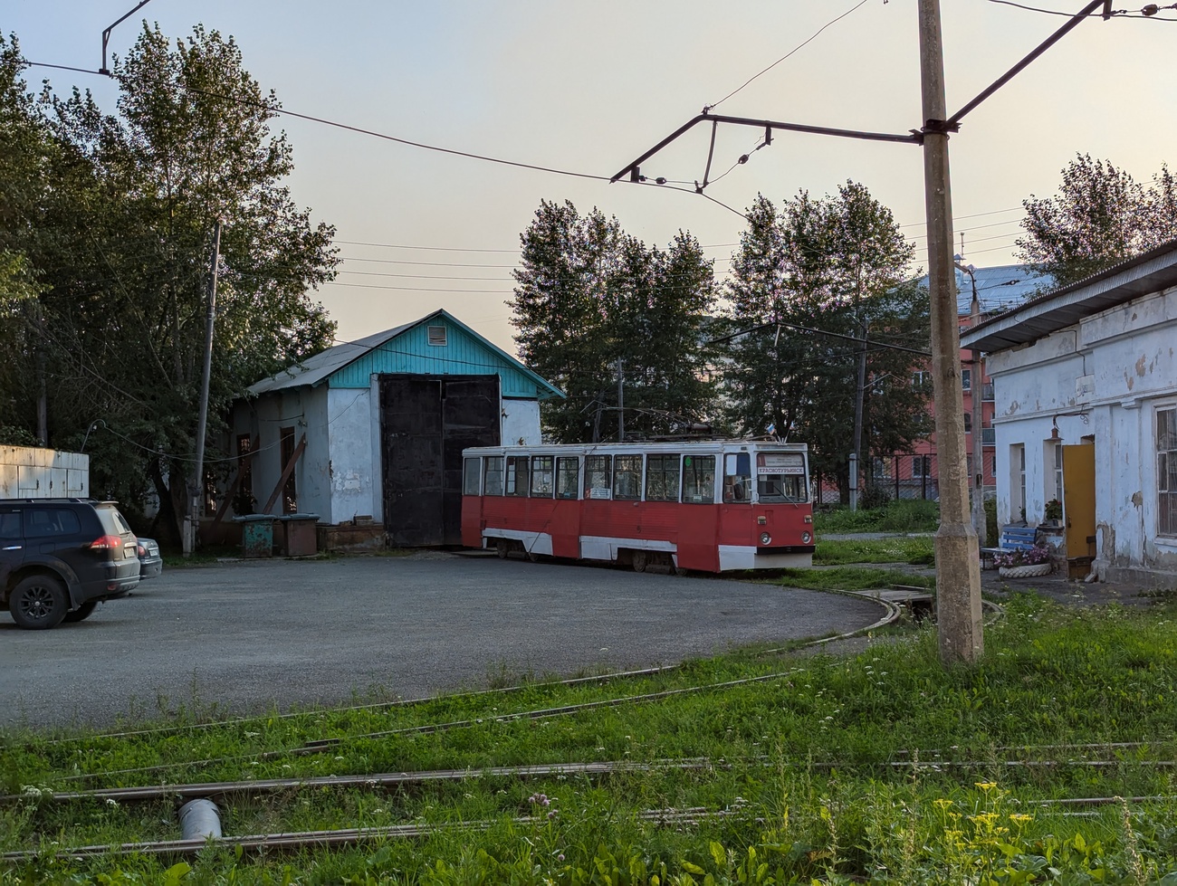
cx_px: 588
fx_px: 1634
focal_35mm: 48
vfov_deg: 30.3
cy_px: 443
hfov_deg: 39.6
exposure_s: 1/2375
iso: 43
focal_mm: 6.81
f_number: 1.85
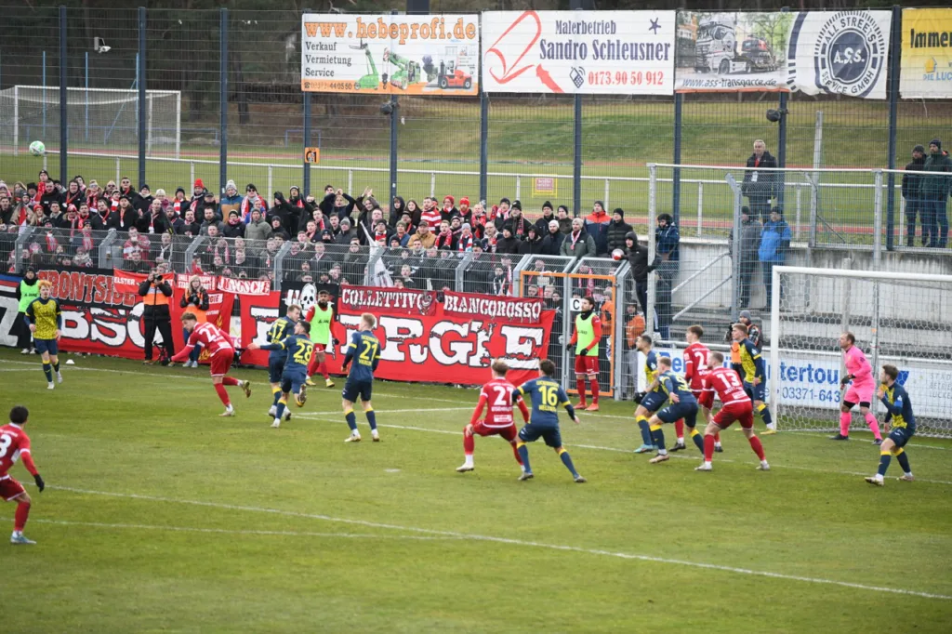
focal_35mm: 175
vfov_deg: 7.8
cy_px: 317
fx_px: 4626
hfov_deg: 11.7
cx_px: 476
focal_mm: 175
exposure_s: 1/2500
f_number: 2.8
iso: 1250
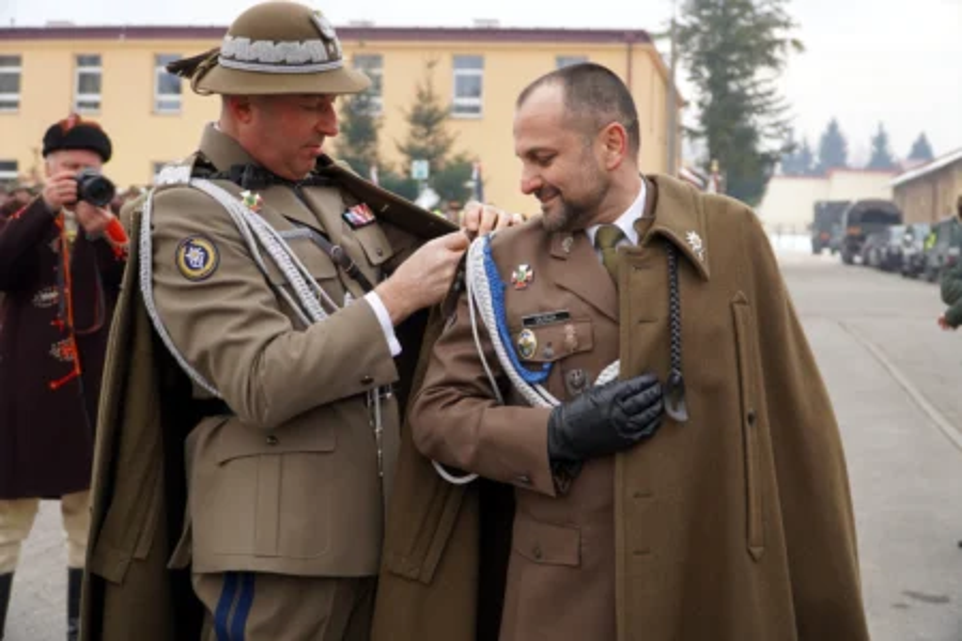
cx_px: 481
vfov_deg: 25.1
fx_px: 1443
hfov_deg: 36.9
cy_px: 320
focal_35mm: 54
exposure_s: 1/160
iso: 125
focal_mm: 36
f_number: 4
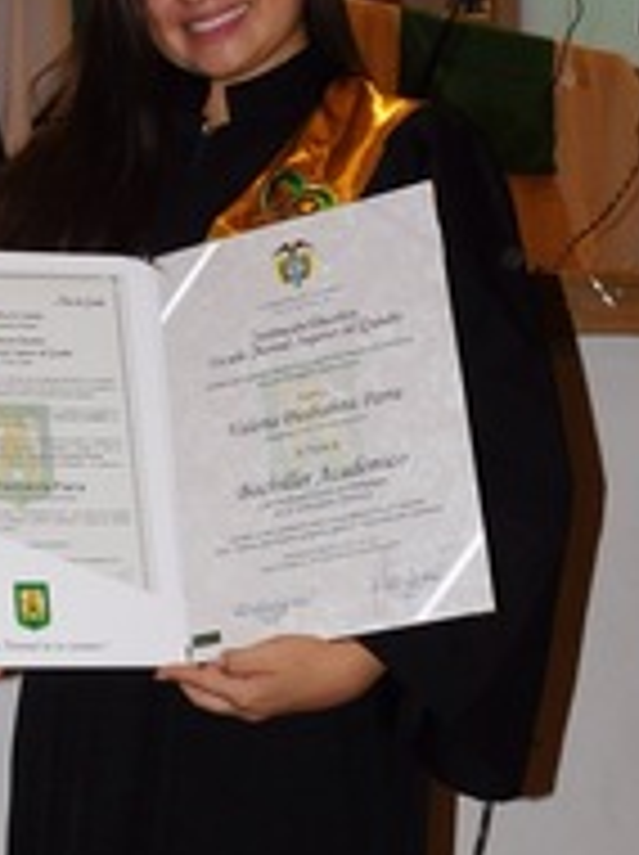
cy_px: 310
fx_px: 2245
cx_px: 94
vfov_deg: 21.5
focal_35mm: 91
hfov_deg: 16.0
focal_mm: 6.3
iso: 200
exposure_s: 1/30
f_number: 3.5
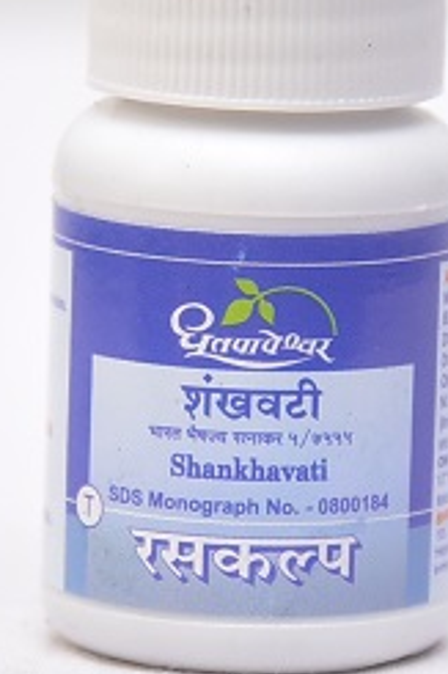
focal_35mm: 236
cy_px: 407
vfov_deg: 8.7
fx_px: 4411
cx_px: 267
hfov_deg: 5.8
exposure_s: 1/160
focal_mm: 110
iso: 1600
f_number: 4
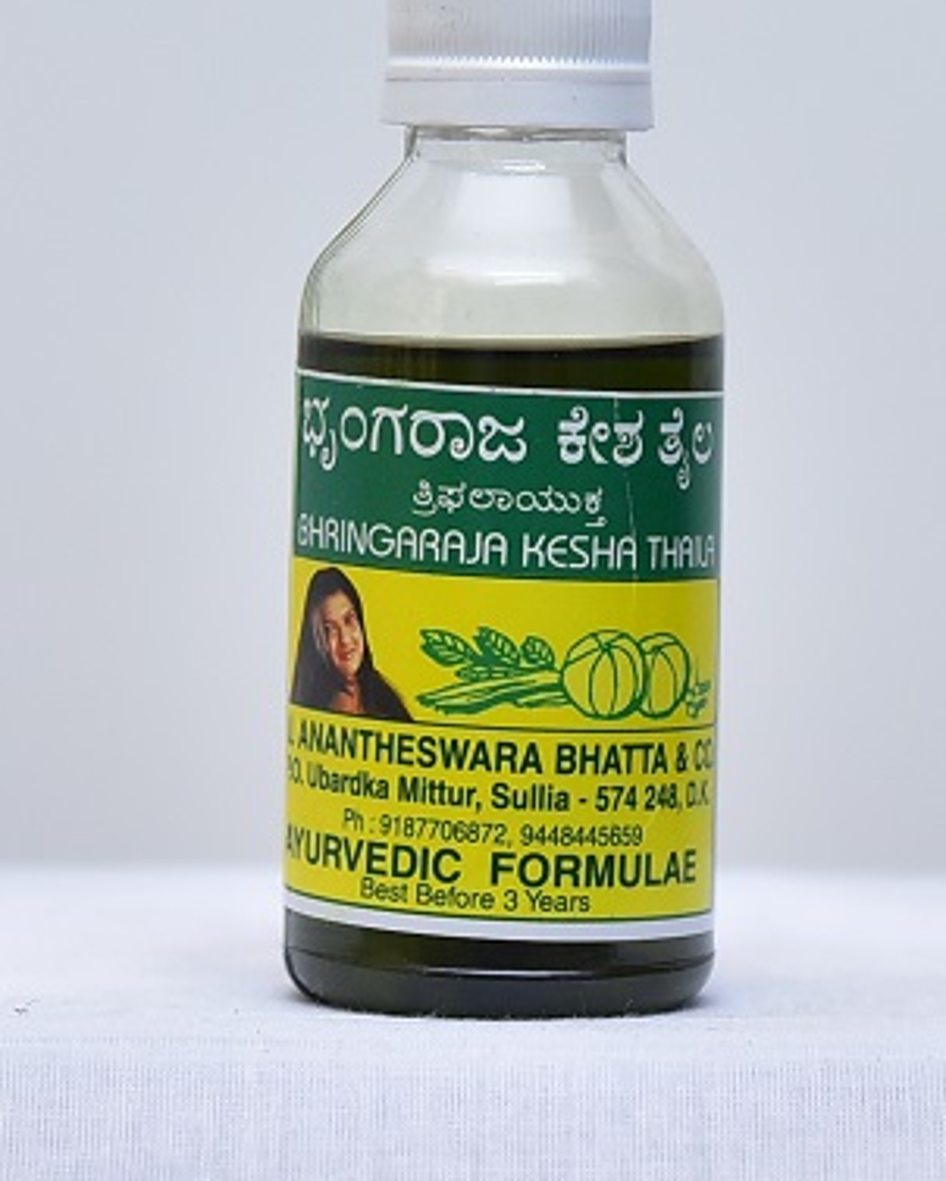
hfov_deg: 18.1
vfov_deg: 22.5
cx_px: 542
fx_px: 2972
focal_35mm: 85
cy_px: 504
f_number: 4
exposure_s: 1/125
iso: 1250
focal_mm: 65
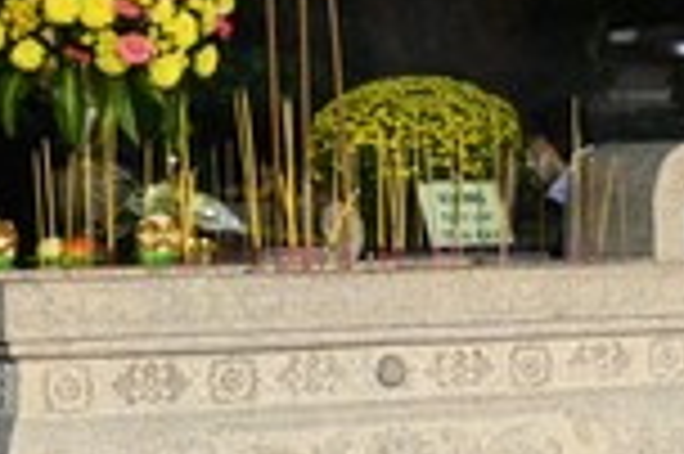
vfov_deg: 9.1
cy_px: 36
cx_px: 578
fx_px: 2828
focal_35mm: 149
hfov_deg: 13.7
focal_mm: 35
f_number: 4.5
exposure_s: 1/250
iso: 6400
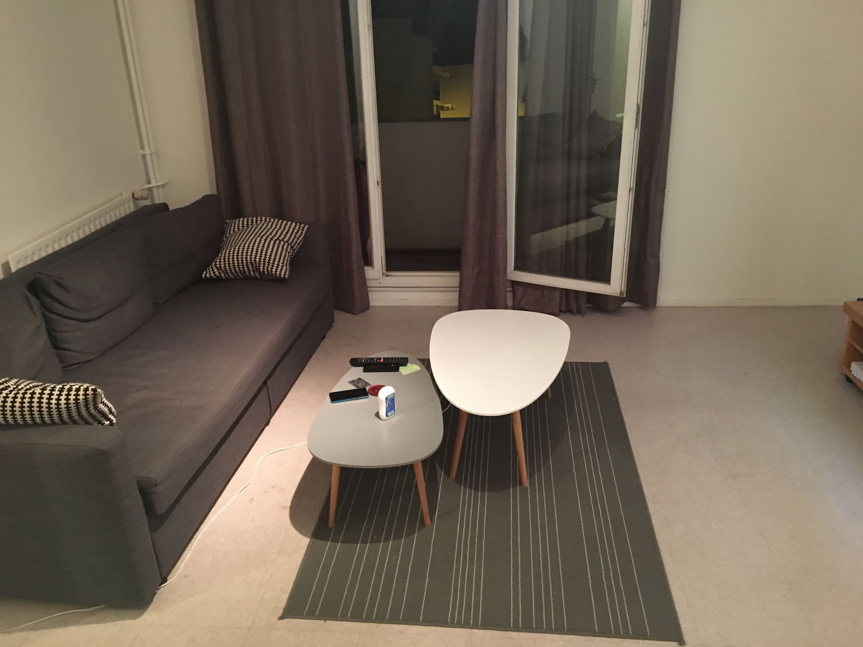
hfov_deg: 61.7
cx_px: 432
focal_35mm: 29
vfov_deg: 48.2
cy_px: 324
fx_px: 723
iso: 400
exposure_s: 1/17
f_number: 2.2
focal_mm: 4.15
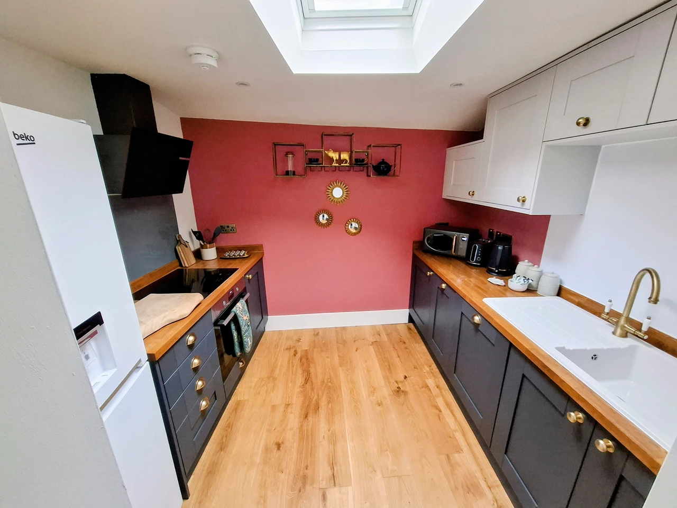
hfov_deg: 106.2
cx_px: 338
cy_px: 254
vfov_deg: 89.9
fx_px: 254
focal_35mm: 13
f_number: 2.2
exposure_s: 1/25
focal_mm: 1.74
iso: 250
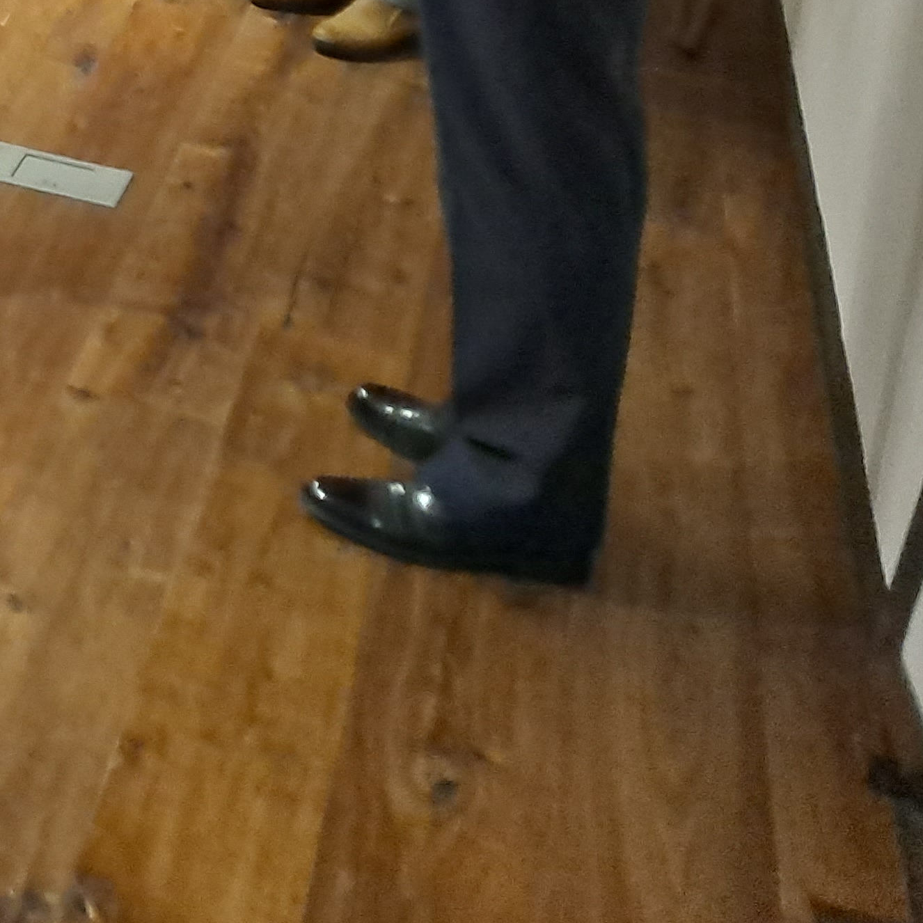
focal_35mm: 74
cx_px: -574
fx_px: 2232
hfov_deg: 19.4
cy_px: -281
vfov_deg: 21.2
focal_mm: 5.23
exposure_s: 1/30
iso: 320
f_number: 1.8
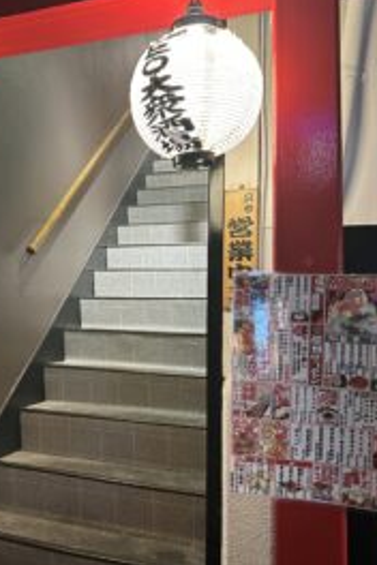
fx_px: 534
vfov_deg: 55.8
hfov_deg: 37.6
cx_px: 79
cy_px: 278
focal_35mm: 34
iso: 640
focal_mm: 6.86
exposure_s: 1/40
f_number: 1.78
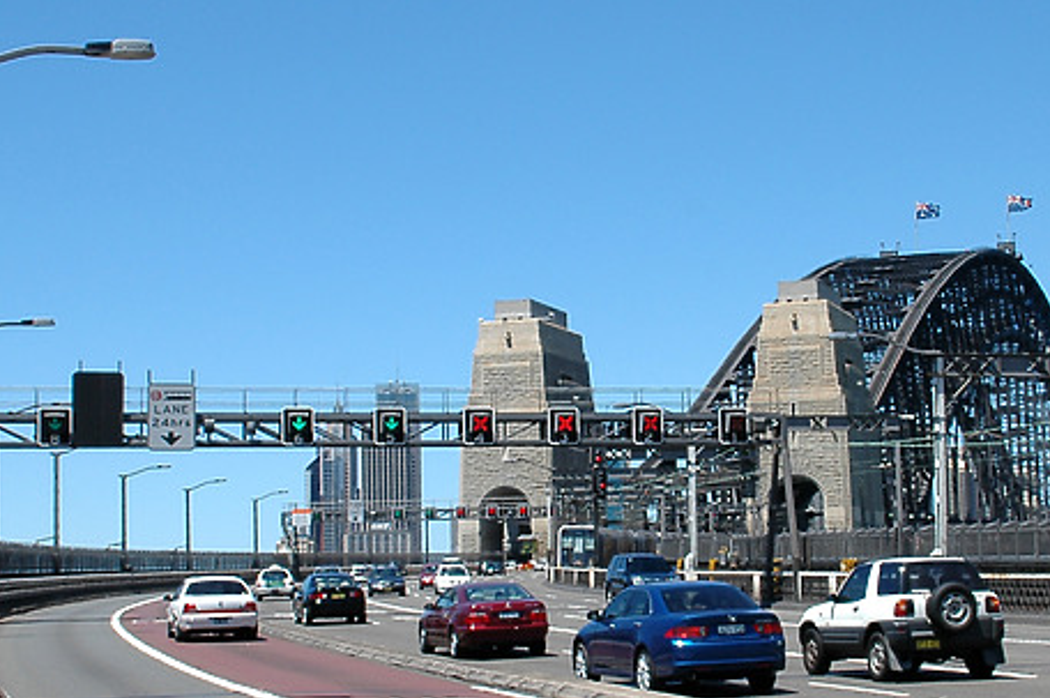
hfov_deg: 27.3
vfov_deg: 18.4
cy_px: 410
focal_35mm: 74
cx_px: 612
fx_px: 2156
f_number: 10
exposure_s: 1/400
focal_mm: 25
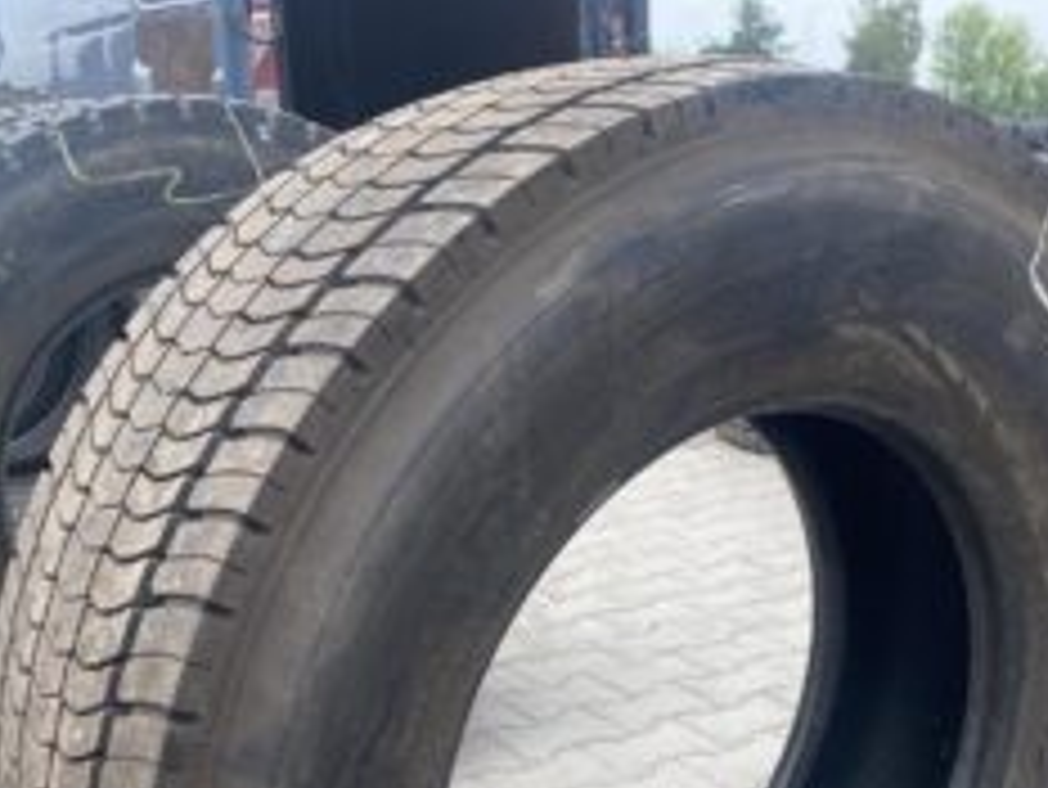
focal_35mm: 48
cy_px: 723
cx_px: 603
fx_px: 1454
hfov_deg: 39.5
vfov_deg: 29.0
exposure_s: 1/562
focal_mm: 4.25
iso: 32
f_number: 1.8
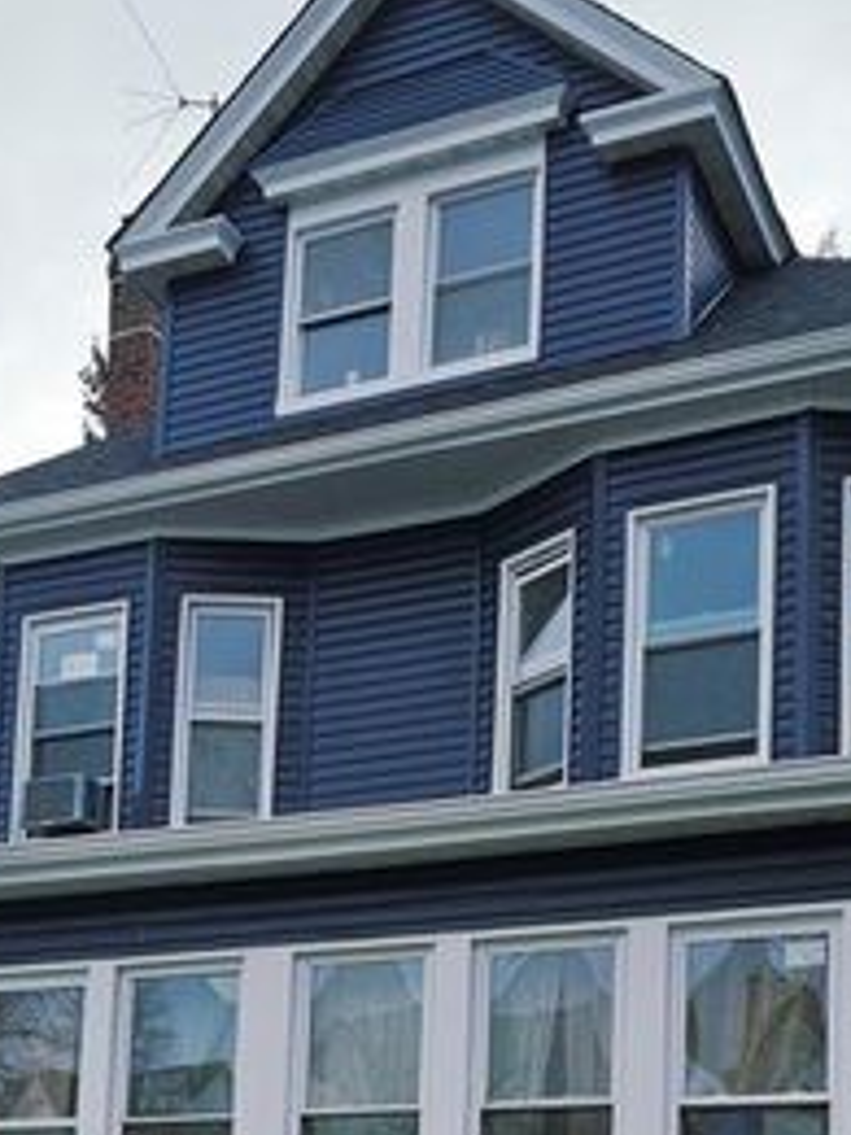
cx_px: 327
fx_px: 1934
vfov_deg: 30.5
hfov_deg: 24.8
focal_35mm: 59
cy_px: 1128
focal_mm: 6.3
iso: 10
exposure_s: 1/525
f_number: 1.7
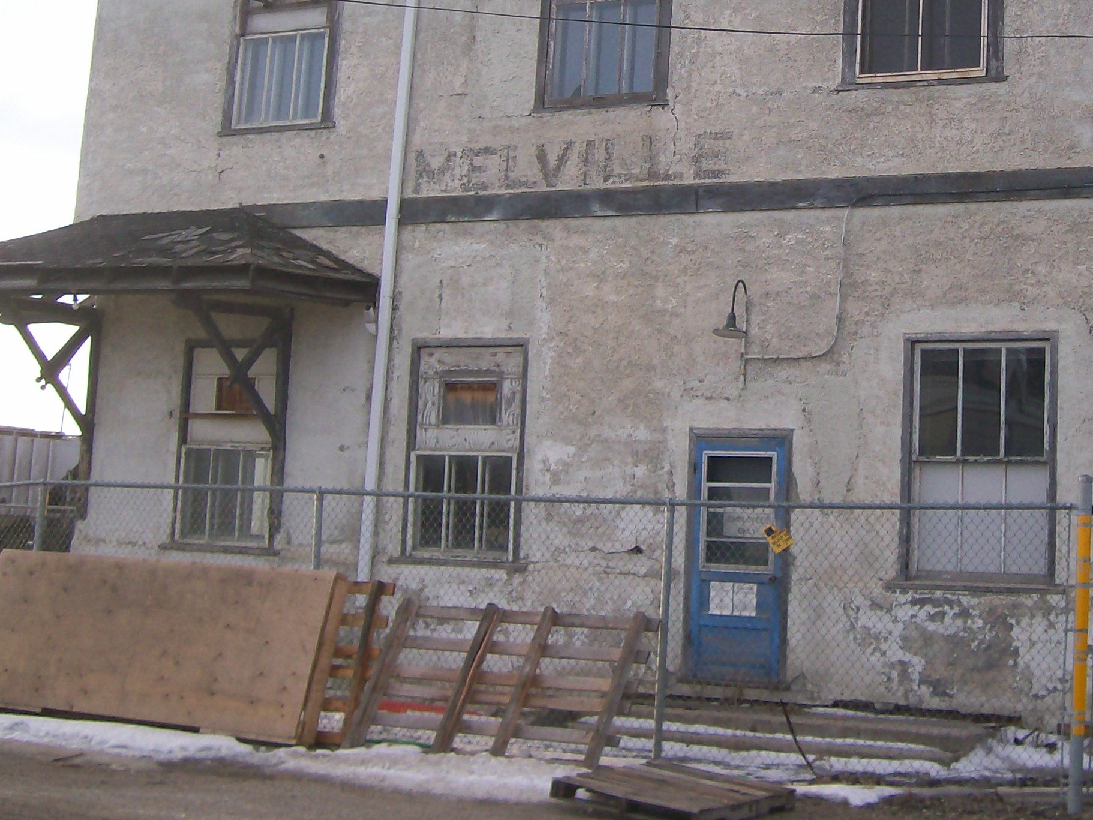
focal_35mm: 59
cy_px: 181
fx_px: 1863
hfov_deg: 32.1
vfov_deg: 24.5
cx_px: 822
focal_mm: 5.8
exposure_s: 1/287
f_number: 2.8
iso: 80
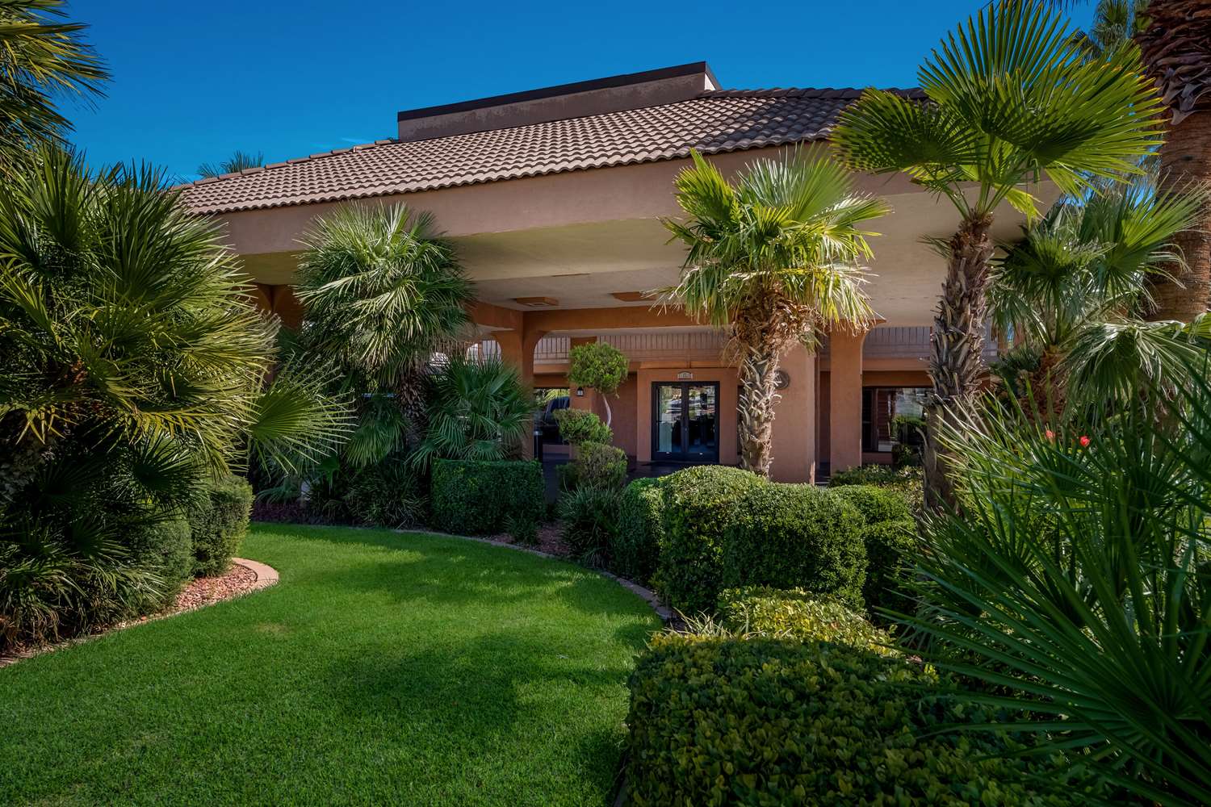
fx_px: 807
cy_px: 404
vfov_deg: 53.1
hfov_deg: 73.7
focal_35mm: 24
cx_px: 606
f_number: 8
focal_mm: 24
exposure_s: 1/8
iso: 100
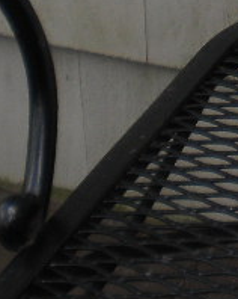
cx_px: 500
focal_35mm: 177
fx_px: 1561
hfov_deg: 8.2
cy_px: -189
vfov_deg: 10.4
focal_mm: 6.3
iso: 80
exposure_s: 1/115
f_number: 4.6
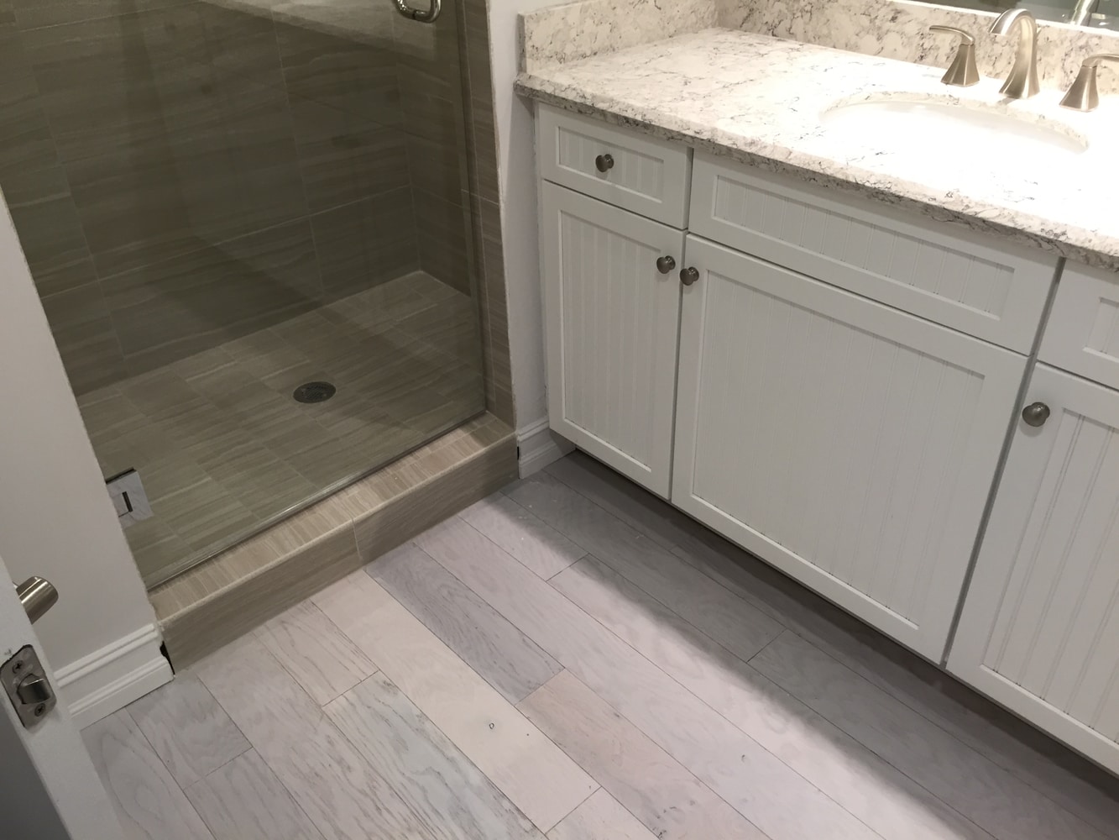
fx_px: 938
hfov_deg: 61.7
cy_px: 420
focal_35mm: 29
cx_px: 560
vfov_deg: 48.2
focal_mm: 4.15
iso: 80
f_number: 2.2
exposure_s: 1/30
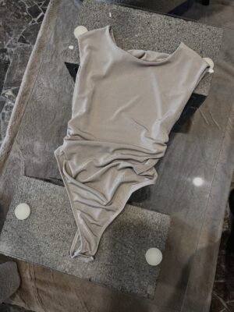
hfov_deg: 53.1
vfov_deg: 67.3
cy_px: 156
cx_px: 117
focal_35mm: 26
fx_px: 234
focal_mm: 5.1
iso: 40
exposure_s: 1/100
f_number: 1.6
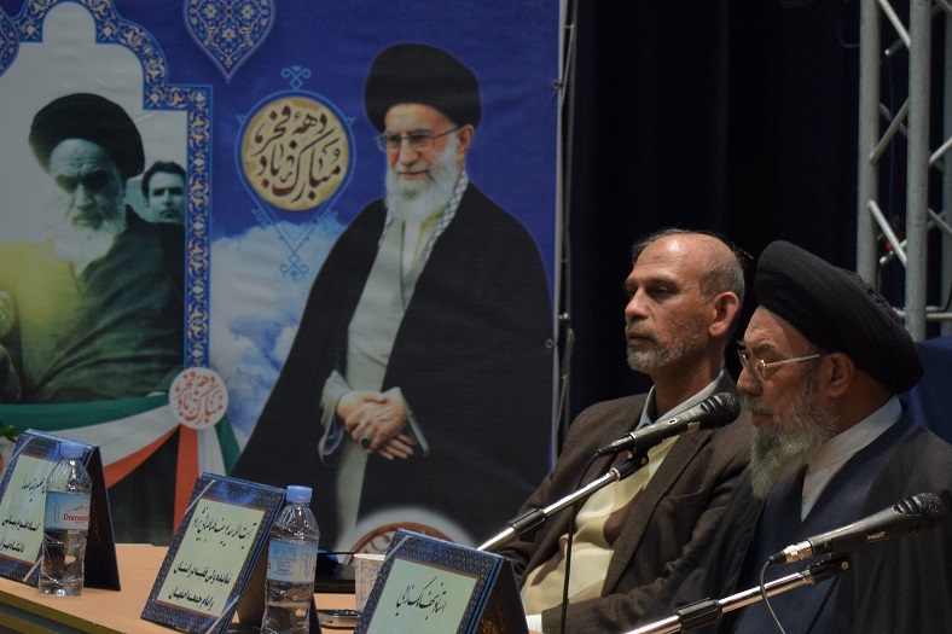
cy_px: 317
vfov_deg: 16.5
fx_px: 2181
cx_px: 476
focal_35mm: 82
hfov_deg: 24.6
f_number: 5.6
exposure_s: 1/60
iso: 1000
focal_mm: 55
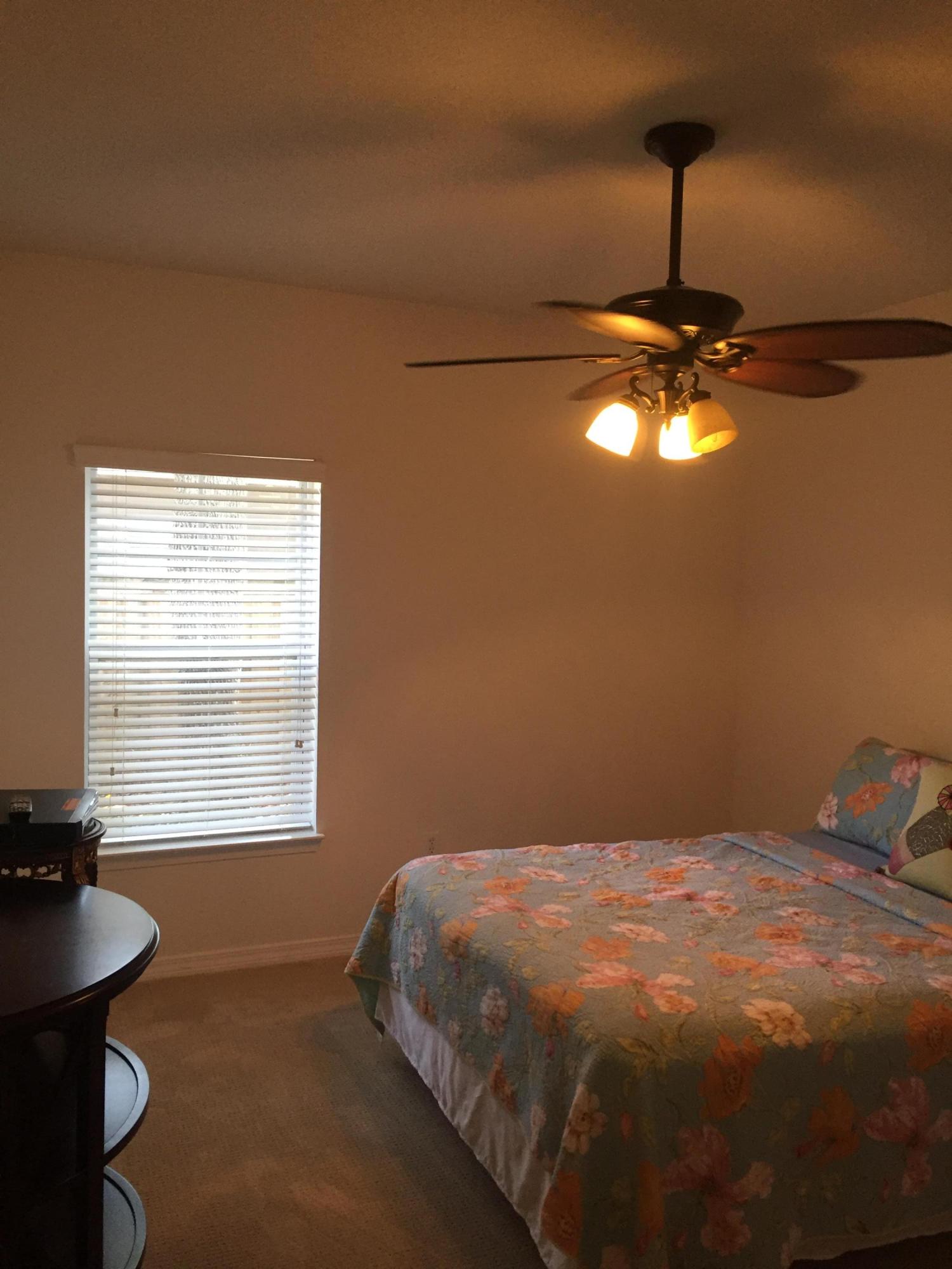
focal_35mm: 29
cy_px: 634
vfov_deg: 61.7
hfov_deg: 48.2
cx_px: 476
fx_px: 1063
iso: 64
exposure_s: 1/30
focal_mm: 4.15
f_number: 2.2
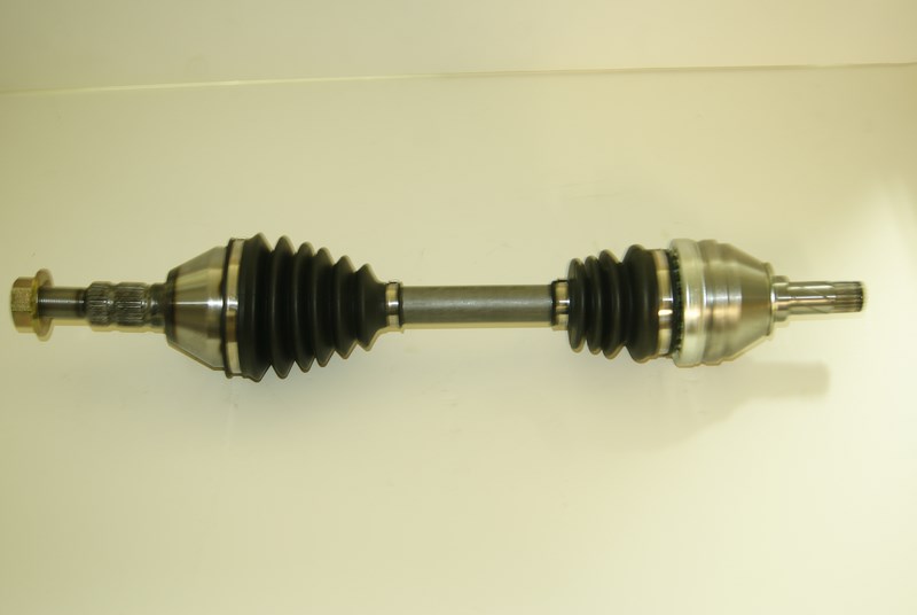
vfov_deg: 30.0
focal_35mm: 45
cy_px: 308
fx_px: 1148
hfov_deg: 43.5
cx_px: 458
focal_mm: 30
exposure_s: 1/2
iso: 100
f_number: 4.5
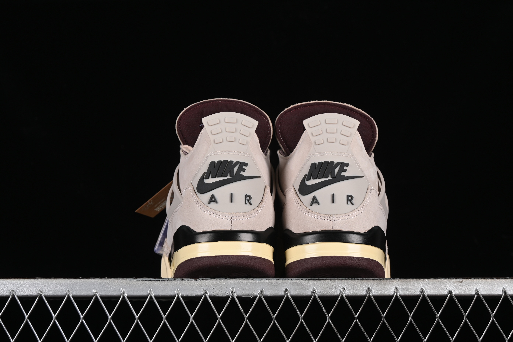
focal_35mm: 72
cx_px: 256
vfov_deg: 18.9
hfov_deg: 28.1
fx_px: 1026
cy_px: 171
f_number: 7.1
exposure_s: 1/160
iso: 160
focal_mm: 48
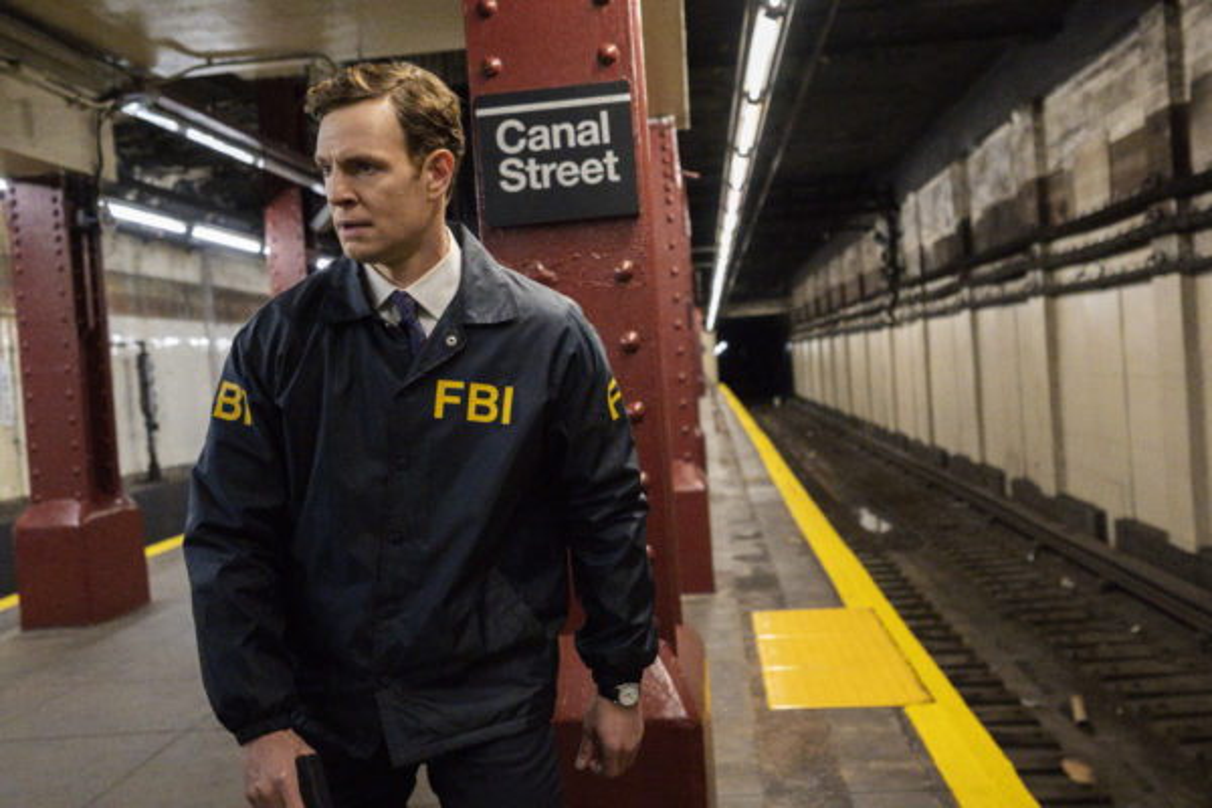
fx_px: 1212
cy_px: 404
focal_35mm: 36
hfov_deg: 53.1
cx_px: 606
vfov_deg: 36.9
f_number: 2.8
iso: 8000
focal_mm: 24
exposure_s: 1/800
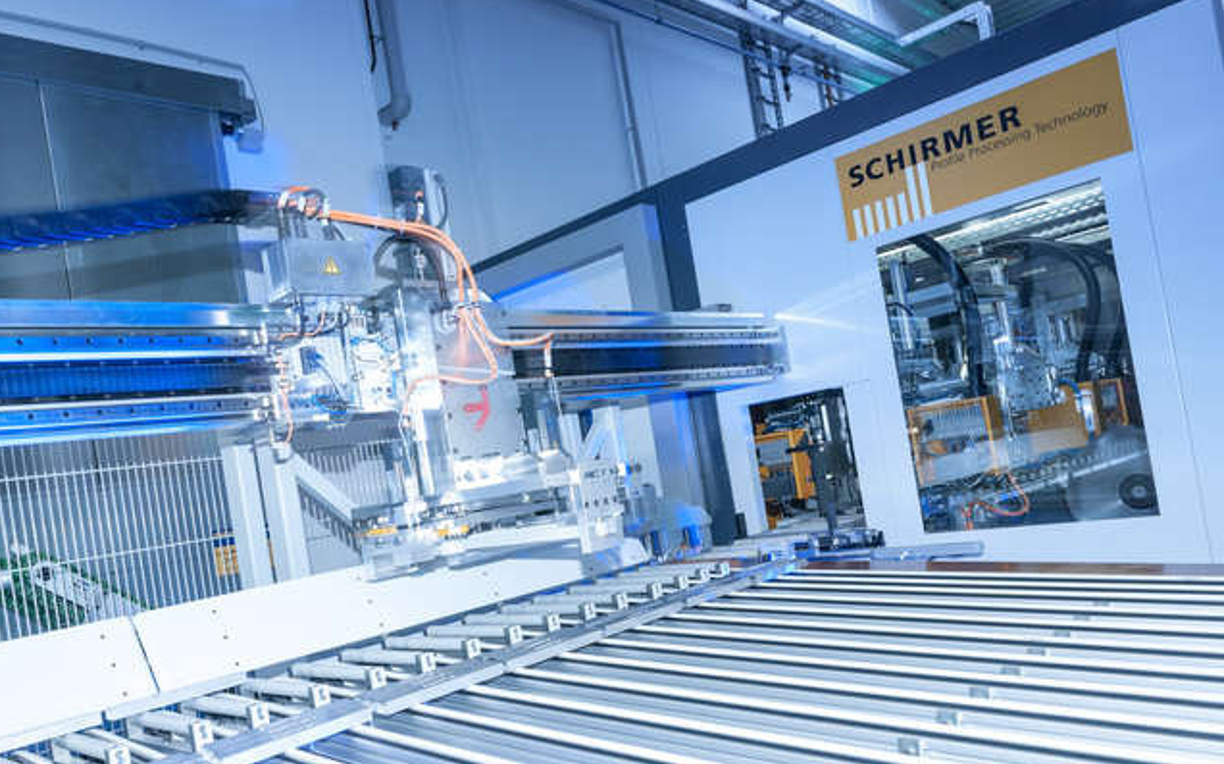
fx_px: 934
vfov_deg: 44.3
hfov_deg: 66.3
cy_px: 461
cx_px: 539
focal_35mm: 28
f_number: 8
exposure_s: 1/30
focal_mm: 24
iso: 1000
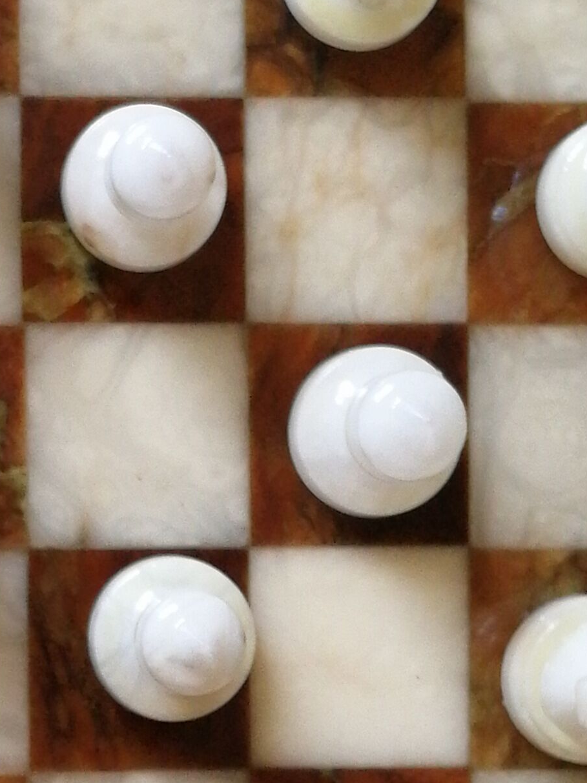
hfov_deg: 12.9
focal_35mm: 114
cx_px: 43
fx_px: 2579
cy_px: 605
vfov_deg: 17.2
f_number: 1.8
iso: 160
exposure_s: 1/33.3
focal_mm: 3.95
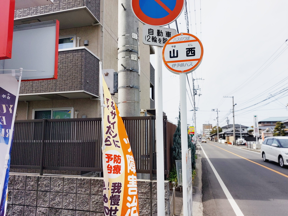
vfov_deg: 56.8
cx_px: 144
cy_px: 108
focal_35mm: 24
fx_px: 200
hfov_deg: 71.6
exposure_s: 1/1591
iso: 25
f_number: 1.8
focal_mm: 5.23
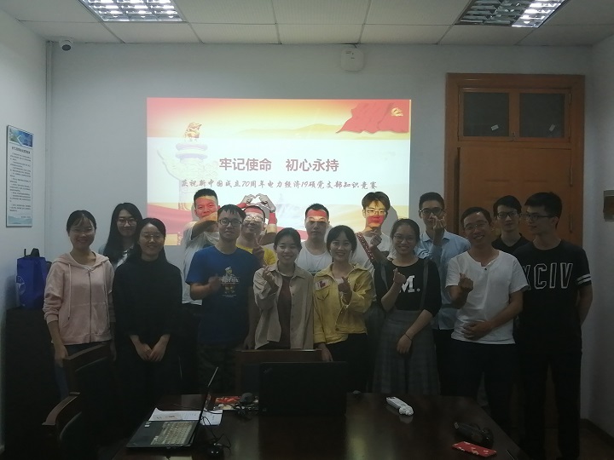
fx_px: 639
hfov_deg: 51.4
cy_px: 230
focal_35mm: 36
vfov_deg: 39.7
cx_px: 307
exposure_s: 1/50
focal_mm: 3.62
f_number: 1.8
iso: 64
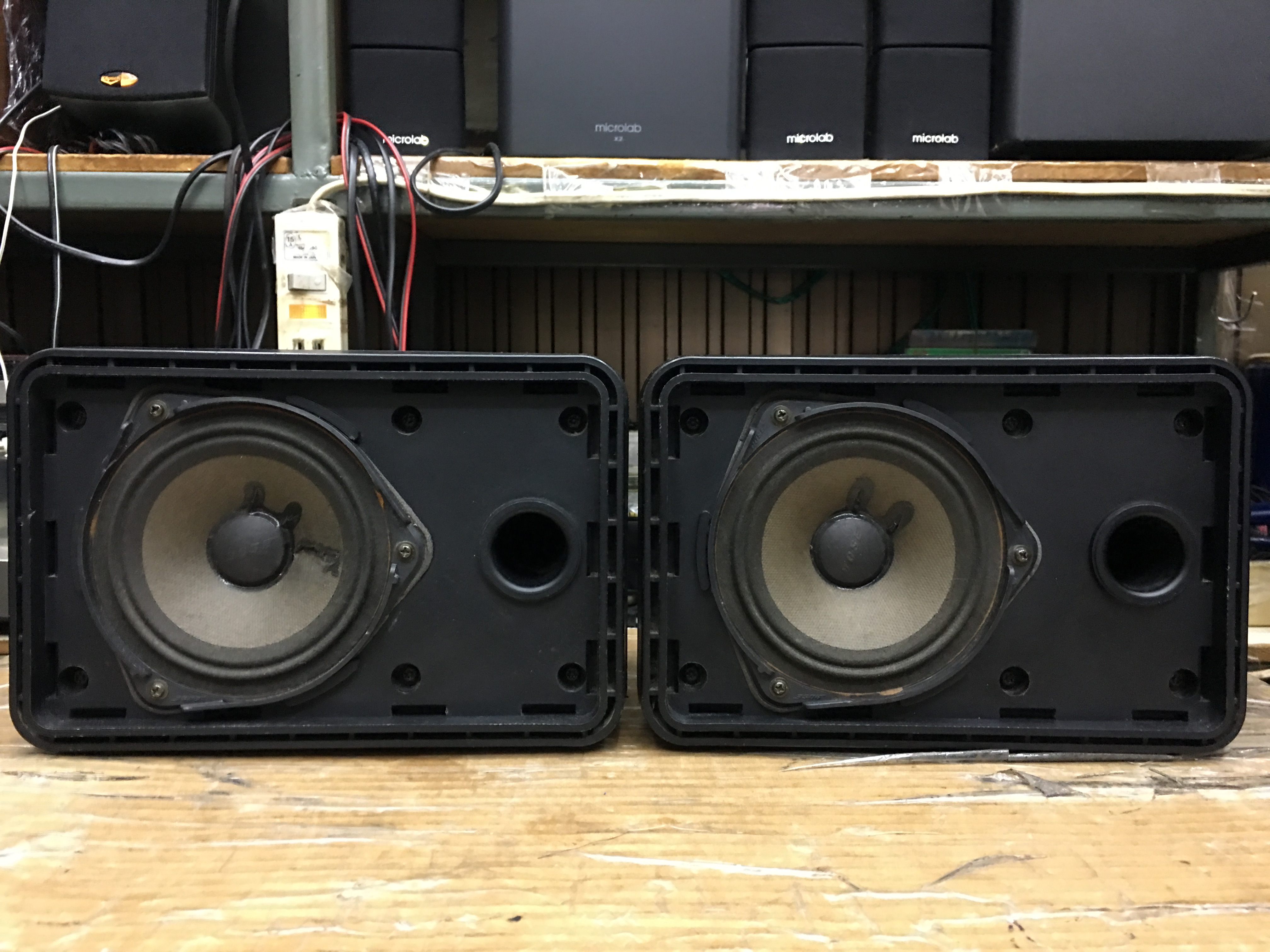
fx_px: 1064
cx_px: 635
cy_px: 476
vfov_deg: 48.2
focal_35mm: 29
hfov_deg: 61.7
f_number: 2.2
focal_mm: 4.15
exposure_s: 1/8
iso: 100
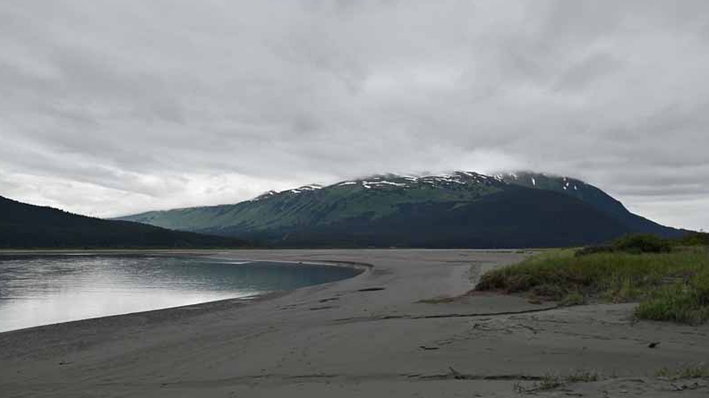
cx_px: 354
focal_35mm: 36
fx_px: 677
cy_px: 199
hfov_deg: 55.3
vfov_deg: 32.8
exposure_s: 1/800
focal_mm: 34
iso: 100
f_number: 4.5
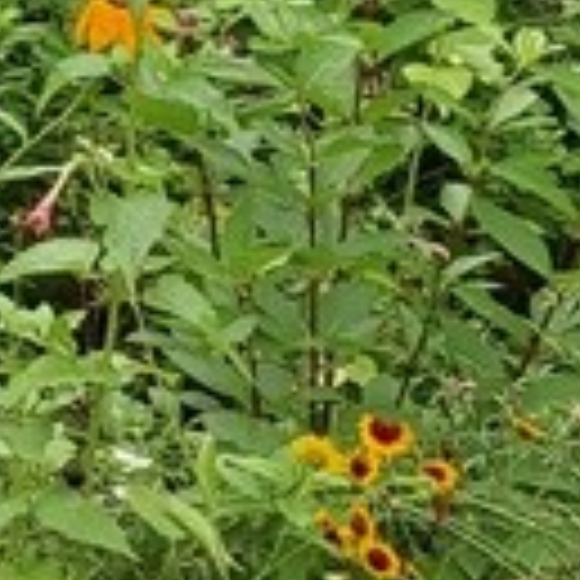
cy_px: -656
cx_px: -971
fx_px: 3109
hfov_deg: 9.2
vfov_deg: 9.8
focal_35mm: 164
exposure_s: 1/335
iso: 25
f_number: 1.8
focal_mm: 5.23
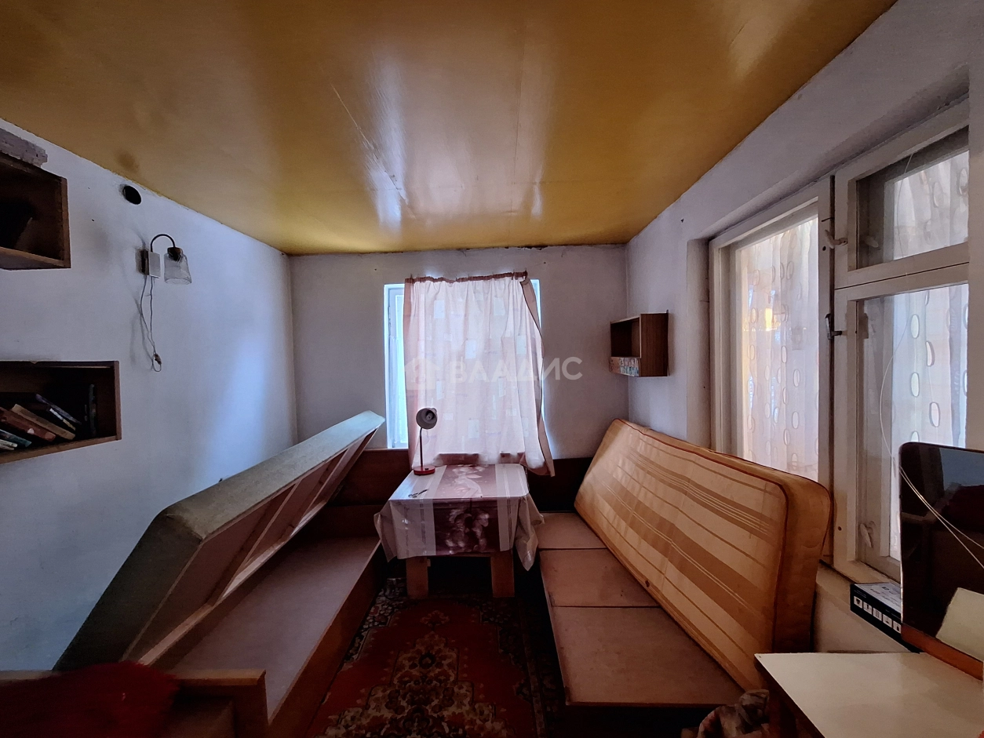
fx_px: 370
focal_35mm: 13
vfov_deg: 89.9
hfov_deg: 106.2
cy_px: 369
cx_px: 492
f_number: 2.2
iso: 250
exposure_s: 1/25
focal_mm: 1.74
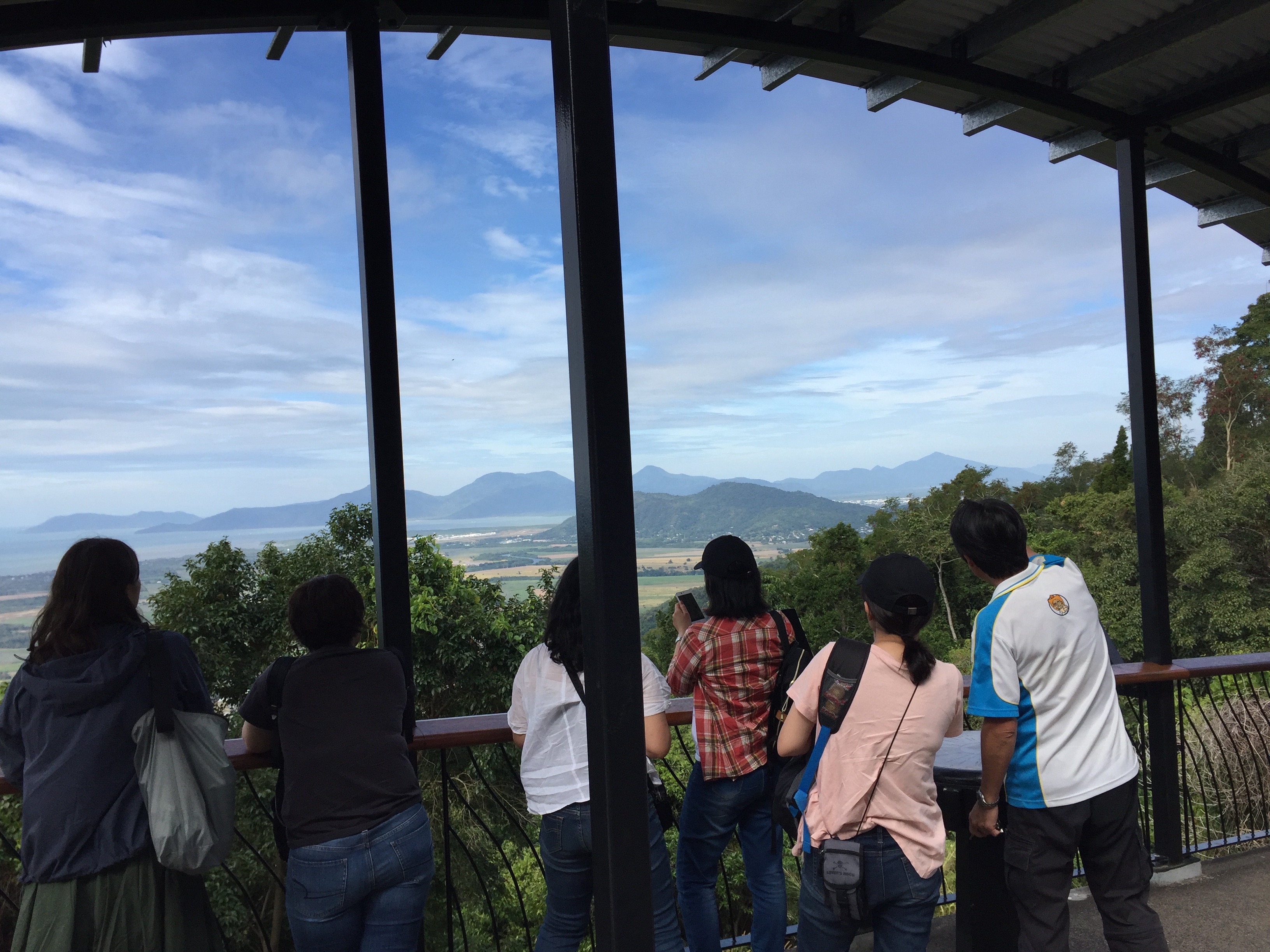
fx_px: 1064
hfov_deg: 61.7
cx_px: 635
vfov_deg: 48.2
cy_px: 476
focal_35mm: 29
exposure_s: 1/1647
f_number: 2.2
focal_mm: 4.15
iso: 32
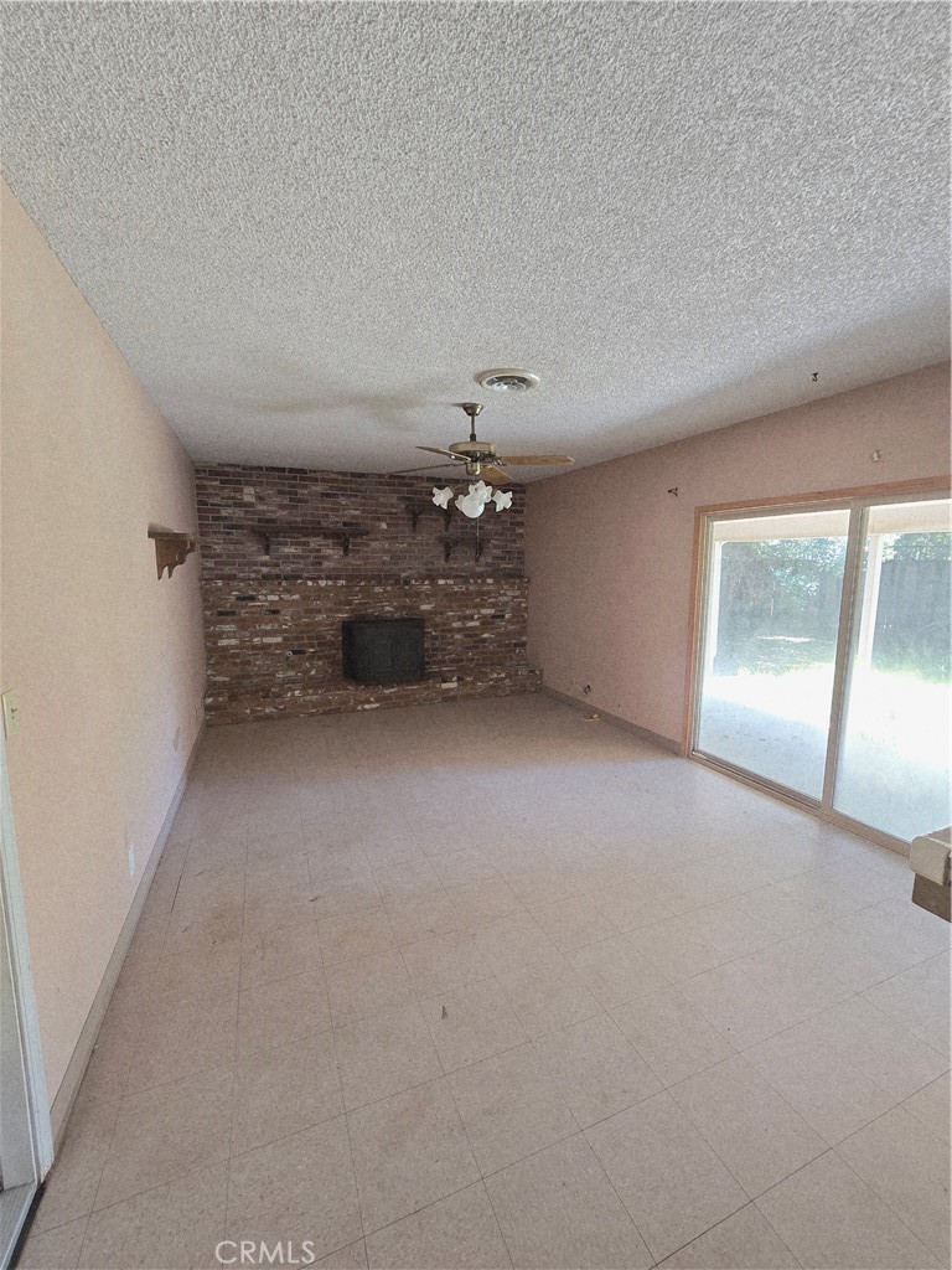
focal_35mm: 13
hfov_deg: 89.9
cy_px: 635
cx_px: 476
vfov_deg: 106.2
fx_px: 477
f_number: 2.2
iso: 400
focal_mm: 2.2
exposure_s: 1/60
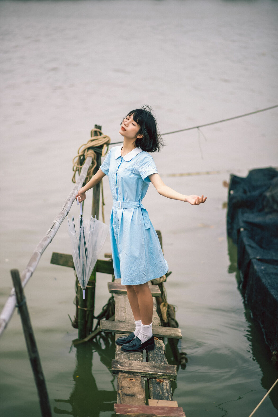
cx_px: 139
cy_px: 208
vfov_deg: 23.9
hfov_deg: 16.1
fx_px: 984
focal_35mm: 85
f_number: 1.8
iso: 50
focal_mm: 85
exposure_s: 1/1000
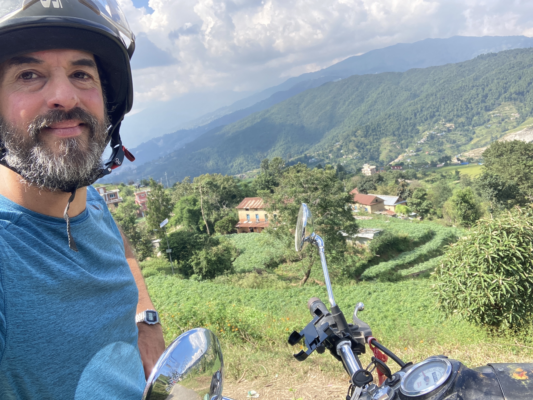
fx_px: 493
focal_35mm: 32
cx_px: 266
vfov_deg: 44.2
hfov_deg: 56.8
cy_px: 200
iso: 20
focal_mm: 2.87
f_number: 2.2
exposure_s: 1/296
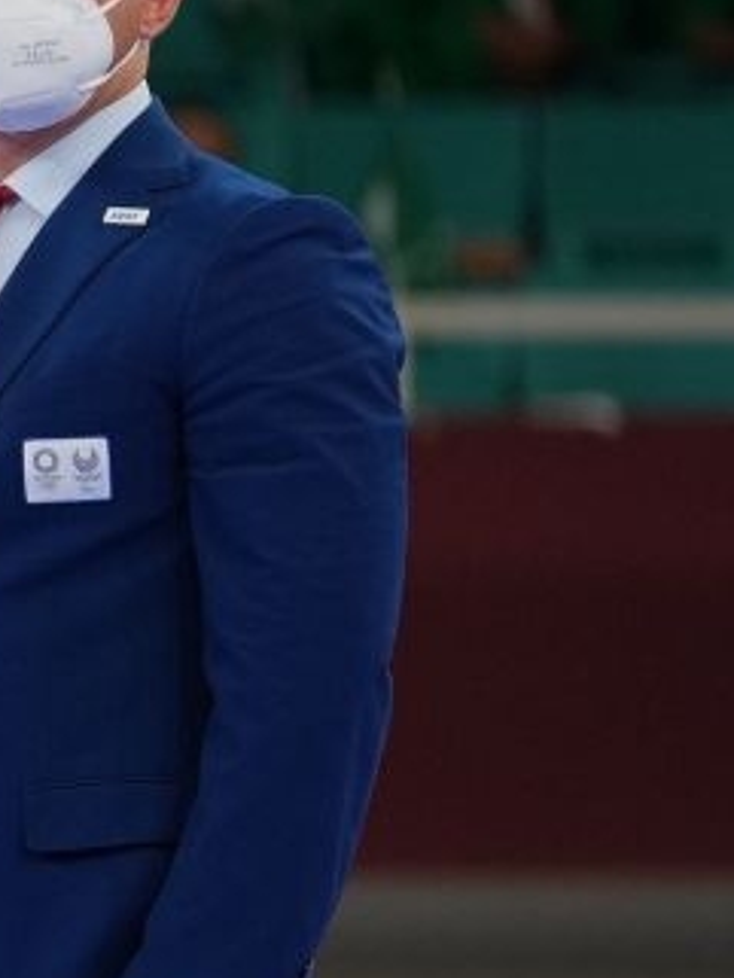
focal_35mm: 727
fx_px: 20540
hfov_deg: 2.0
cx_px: -1447
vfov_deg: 2.7
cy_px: 652
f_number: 2.8
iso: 500
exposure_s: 1/1000
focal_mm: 135
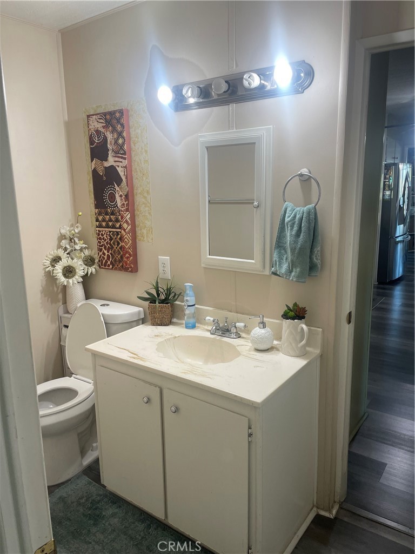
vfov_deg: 67.3
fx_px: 416
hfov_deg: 53.1
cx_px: 208
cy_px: 277
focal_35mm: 26
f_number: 1.6
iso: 50
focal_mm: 4.2
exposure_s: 1/120
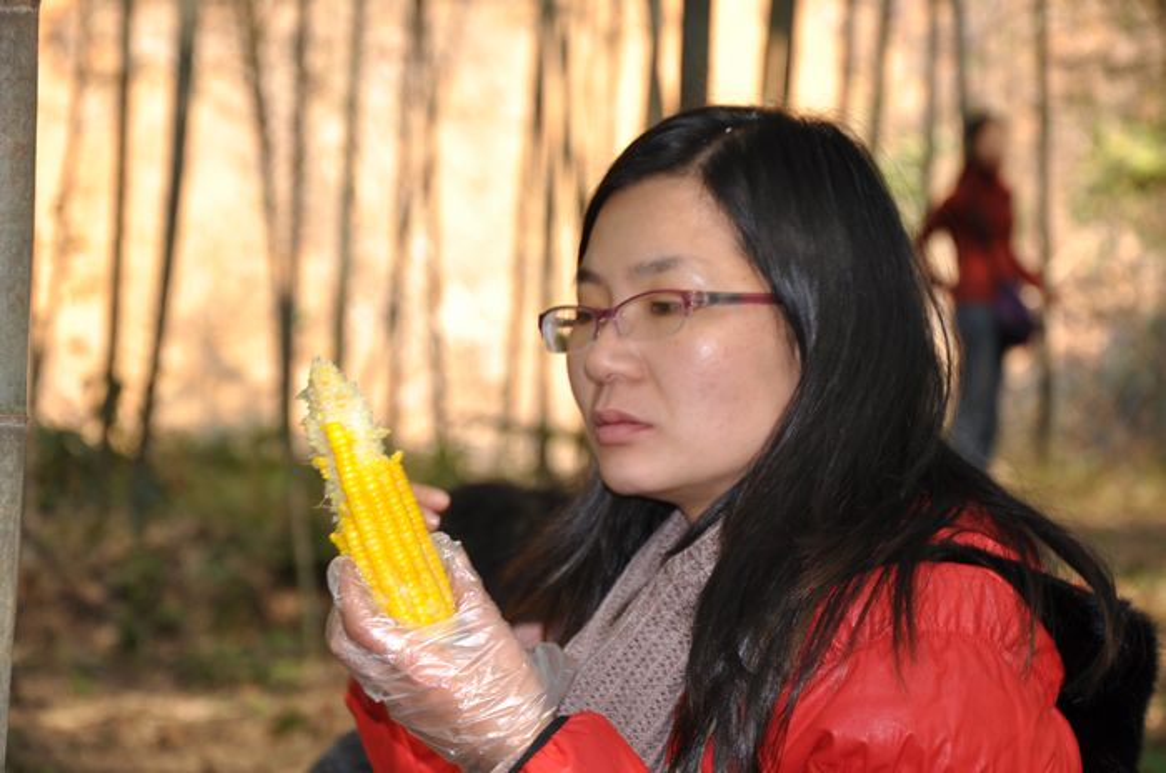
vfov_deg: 10.7
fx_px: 4122
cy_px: 386
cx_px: 583
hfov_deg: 16.1
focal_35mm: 128
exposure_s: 1/60
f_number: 5.6
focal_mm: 85
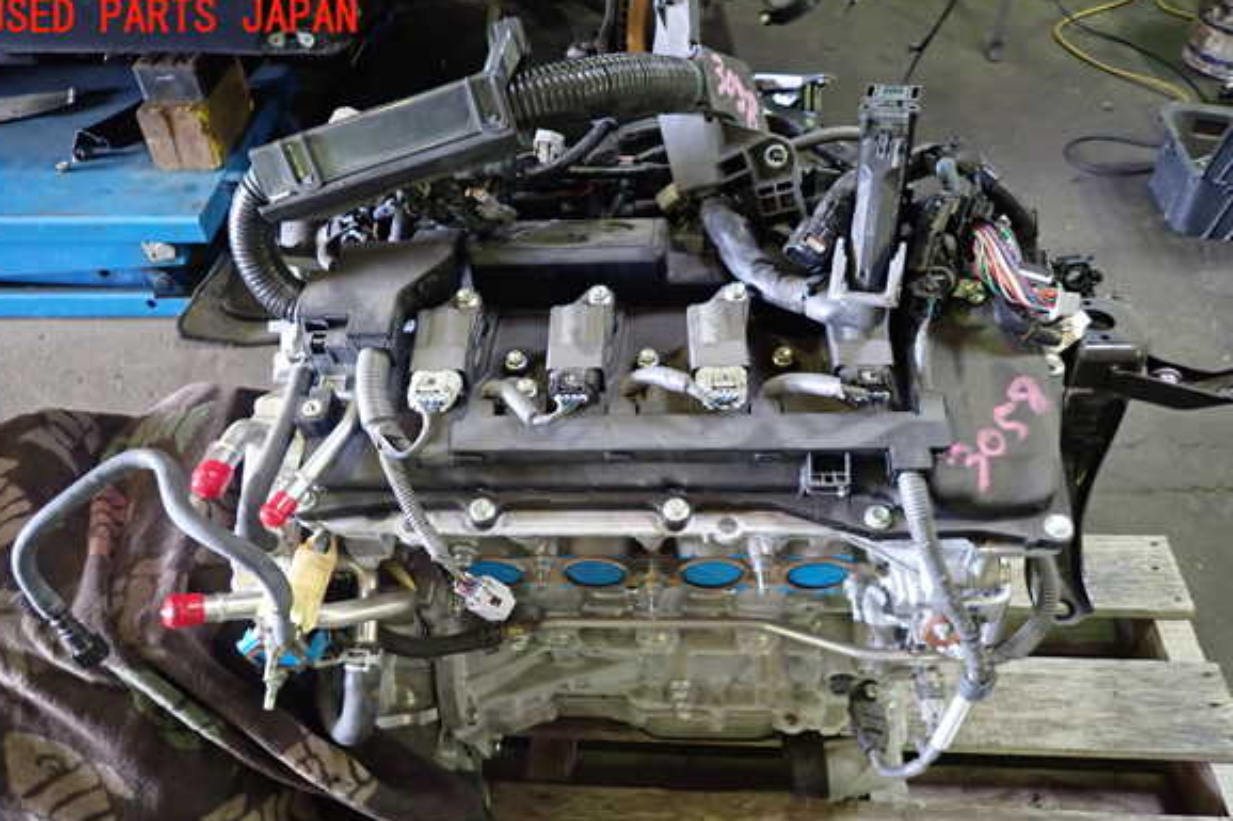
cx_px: 610
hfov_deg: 67.4
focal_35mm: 27
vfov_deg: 47.7
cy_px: 471
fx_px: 924
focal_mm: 4.5
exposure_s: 1/30
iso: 640
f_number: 2
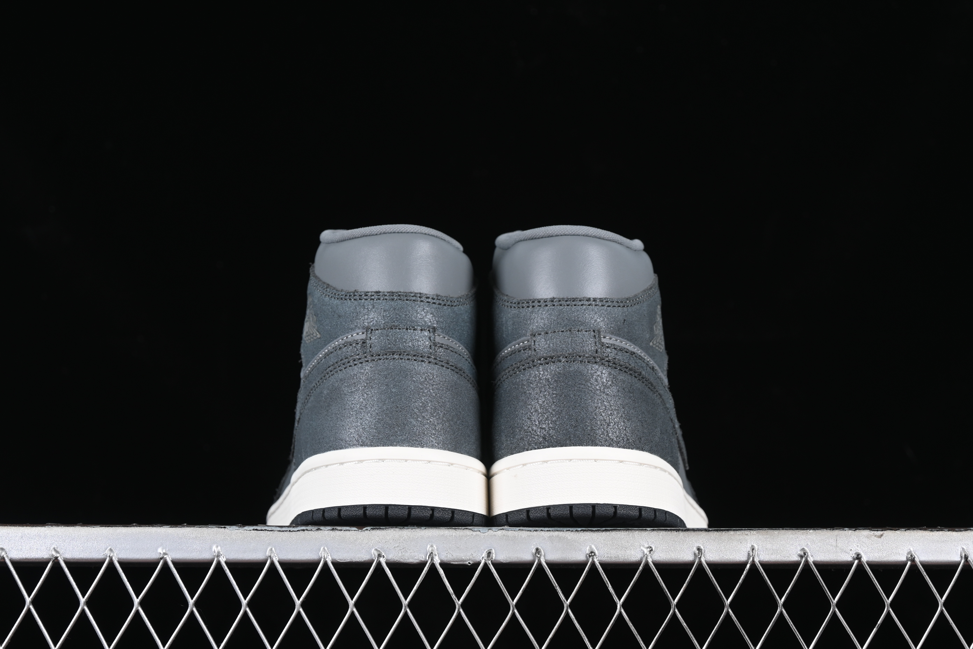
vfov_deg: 18.2
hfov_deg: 27.0
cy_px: 324
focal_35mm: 75
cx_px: 486
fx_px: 2027
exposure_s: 1/60
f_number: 7.1
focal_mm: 50
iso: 160
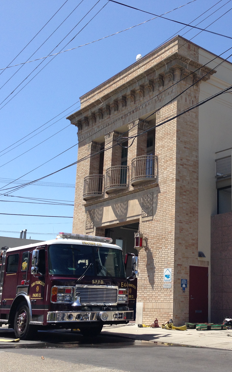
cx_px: 170
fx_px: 475
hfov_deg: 27.1
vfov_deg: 42.6
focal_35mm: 47
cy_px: 187
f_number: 2.4
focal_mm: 4.12
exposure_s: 1/1153
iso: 50
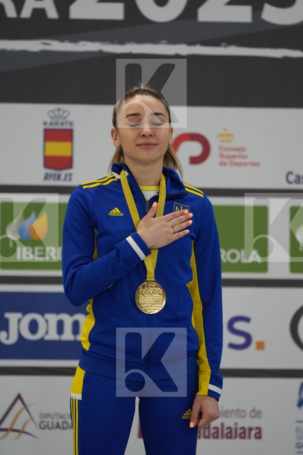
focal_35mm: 300
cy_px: 228
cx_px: 152
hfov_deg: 4.6
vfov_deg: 6.9
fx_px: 3787
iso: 1600
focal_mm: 200
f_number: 2.8
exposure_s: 1/500
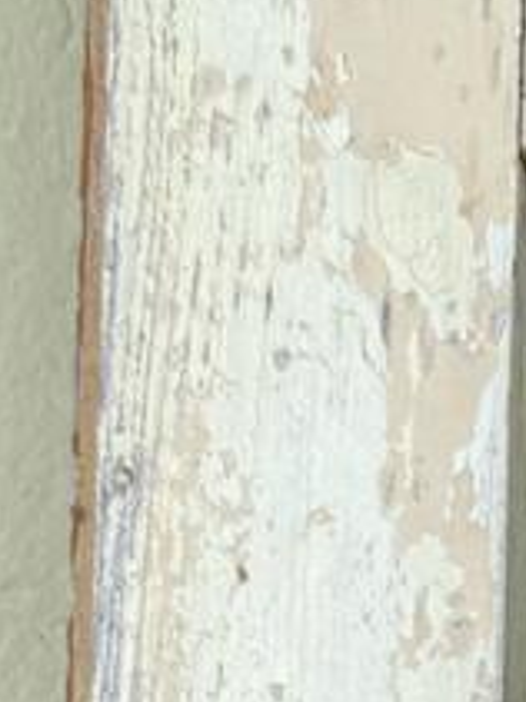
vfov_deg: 10.9
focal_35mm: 171
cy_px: 1191
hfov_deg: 8.4
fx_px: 3468
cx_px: 927
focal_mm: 6.76
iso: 80
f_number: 1.78
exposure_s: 1/1018
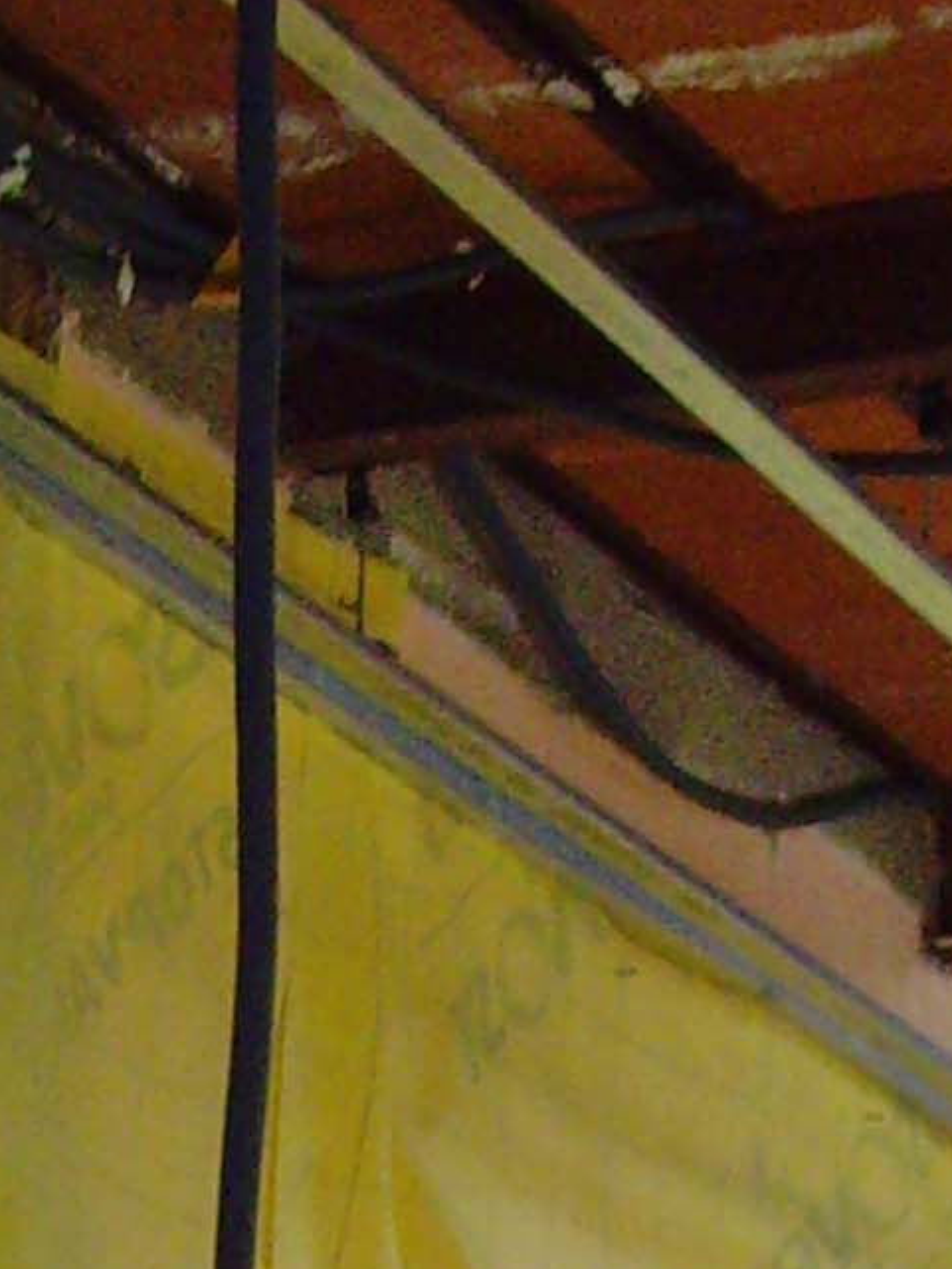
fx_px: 6855
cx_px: -4
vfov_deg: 10.2
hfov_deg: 7.9
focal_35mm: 187
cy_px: 1897
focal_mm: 6.6
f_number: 3.5
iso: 200
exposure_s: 1/15
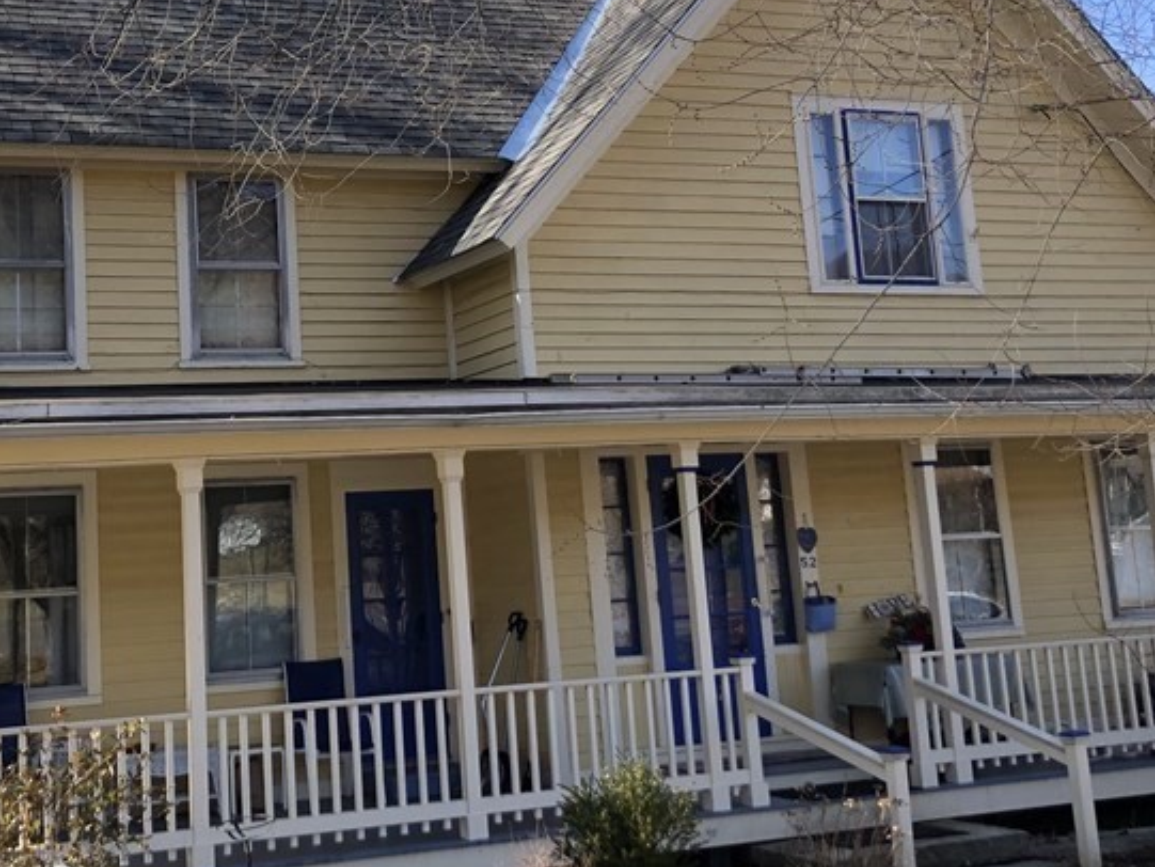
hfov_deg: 35.8
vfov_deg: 27.3
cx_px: 371
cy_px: 273
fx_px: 1769
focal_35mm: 53
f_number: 1.8
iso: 20
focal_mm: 3.99
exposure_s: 1/527
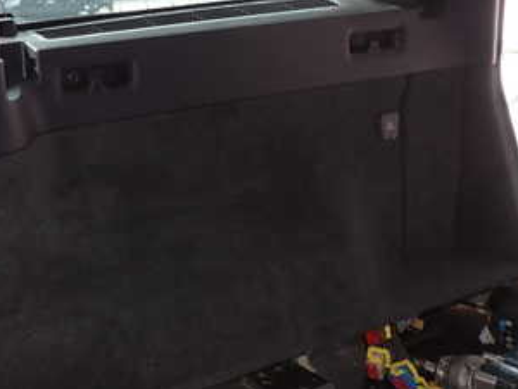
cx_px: 85
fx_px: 748
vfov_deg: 28.2
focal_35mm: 50
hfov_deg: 36.5
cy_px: 55
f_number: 2.8
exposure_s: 1/80
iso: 100
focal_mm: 4.5
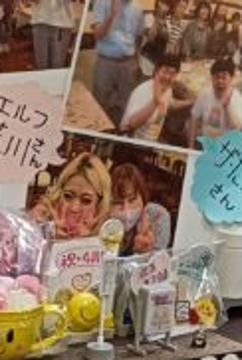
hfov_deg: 9.1
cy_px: 358
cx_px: -182
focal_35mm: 146
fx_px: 1466
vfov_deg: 13.8
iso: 400
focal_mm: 4.7
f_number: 1.7
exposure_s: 1/50
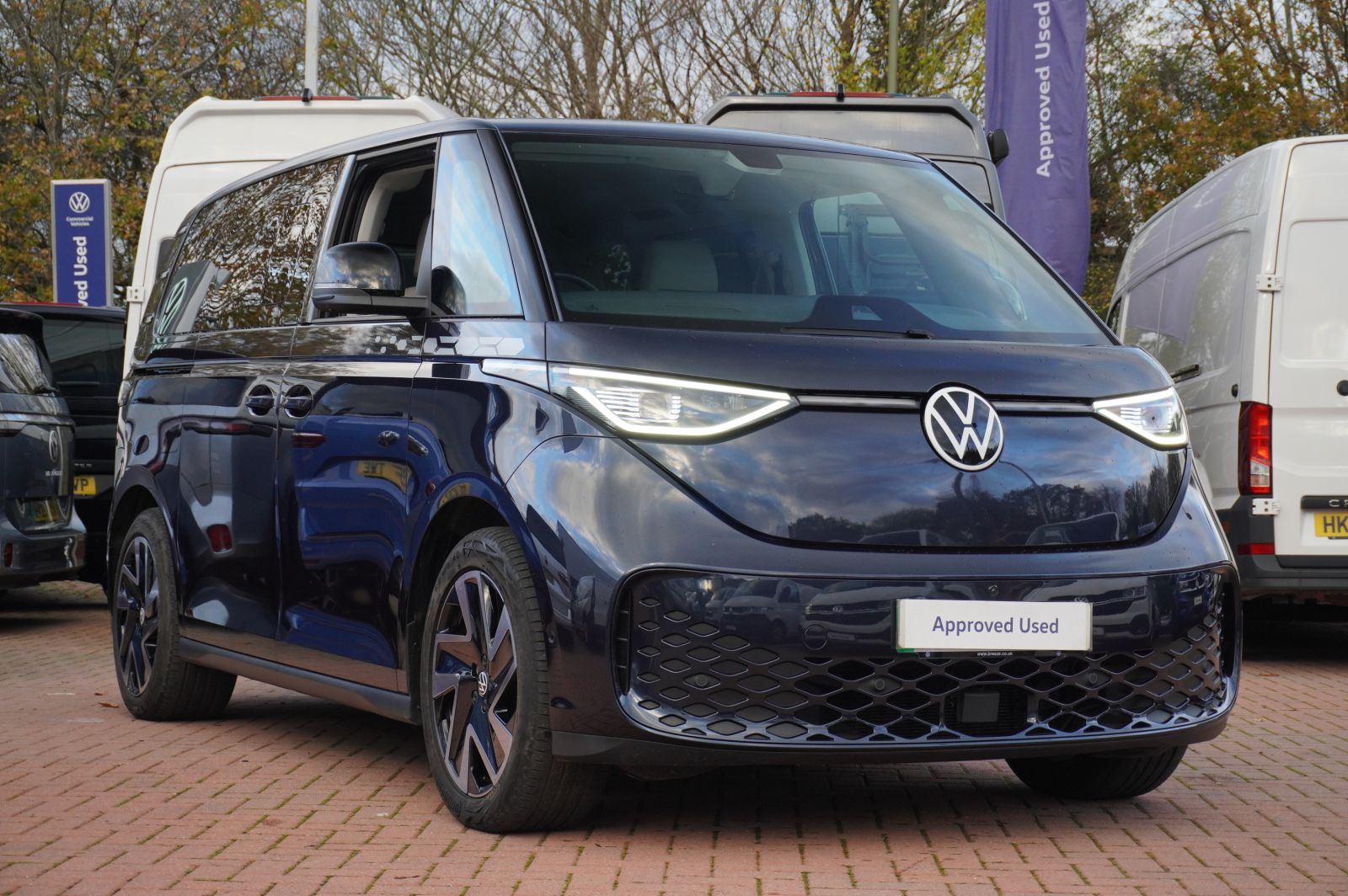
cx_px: 674
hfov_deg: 29.9
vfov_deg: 20.1
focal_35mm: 68
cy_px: 448
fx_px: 2525
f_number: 5.6
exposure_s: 1/200
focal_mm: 45
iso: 800
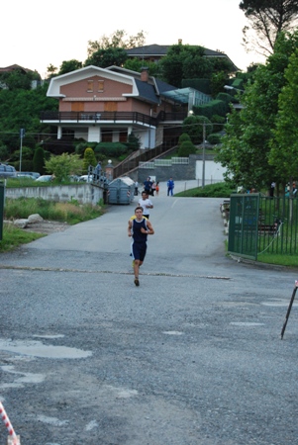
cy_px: 222
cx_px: 149
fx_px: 1022
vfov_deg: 24.6
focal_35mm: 82
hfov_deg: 16.6
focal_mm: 55
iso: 800
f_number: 5.6
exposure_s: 1/80
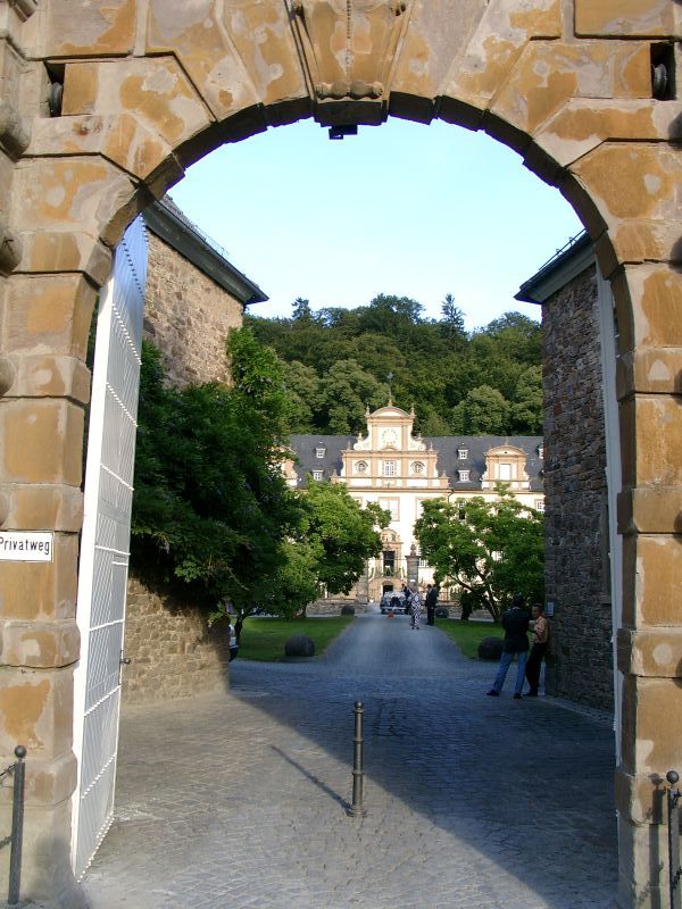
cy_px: 454
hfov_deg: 41.8
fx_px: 893
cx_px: 341
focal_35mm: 34
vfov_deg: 54.0
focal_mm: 7.13
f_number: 4
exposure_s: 1/151
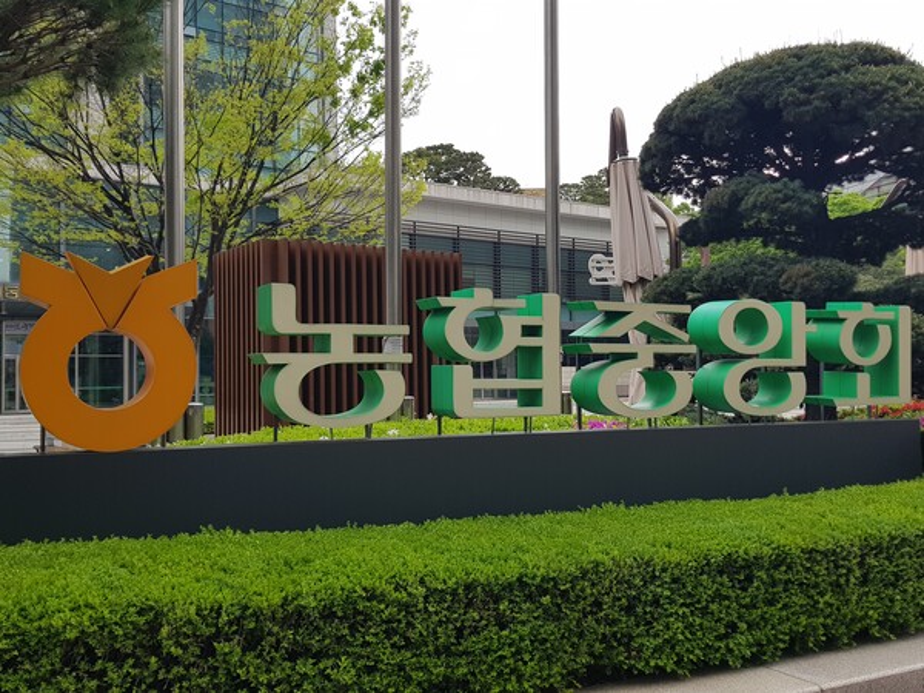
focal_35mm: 26
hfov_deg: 67.3
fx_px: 694
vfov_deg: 53.1
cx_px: 462
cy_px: 346
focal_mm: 4.2
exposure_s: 1/403
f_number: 1.7
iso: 40
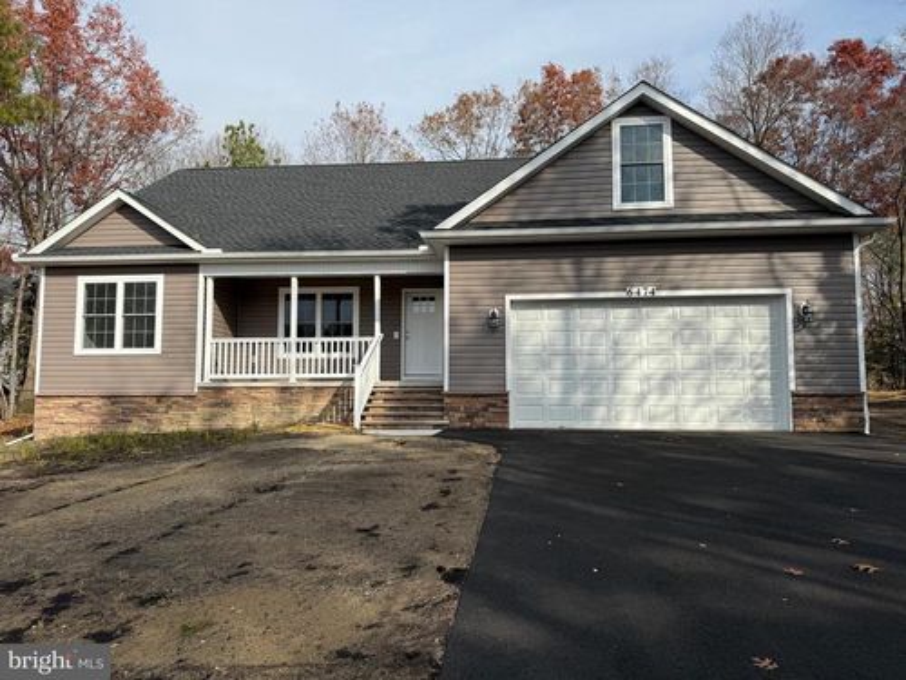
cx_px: 453
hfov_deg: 71.6
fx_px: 628
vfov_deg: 56.8
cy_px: 340
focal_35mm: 24
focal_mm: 6.76
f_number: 1.78
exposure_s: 1/4975
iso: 80
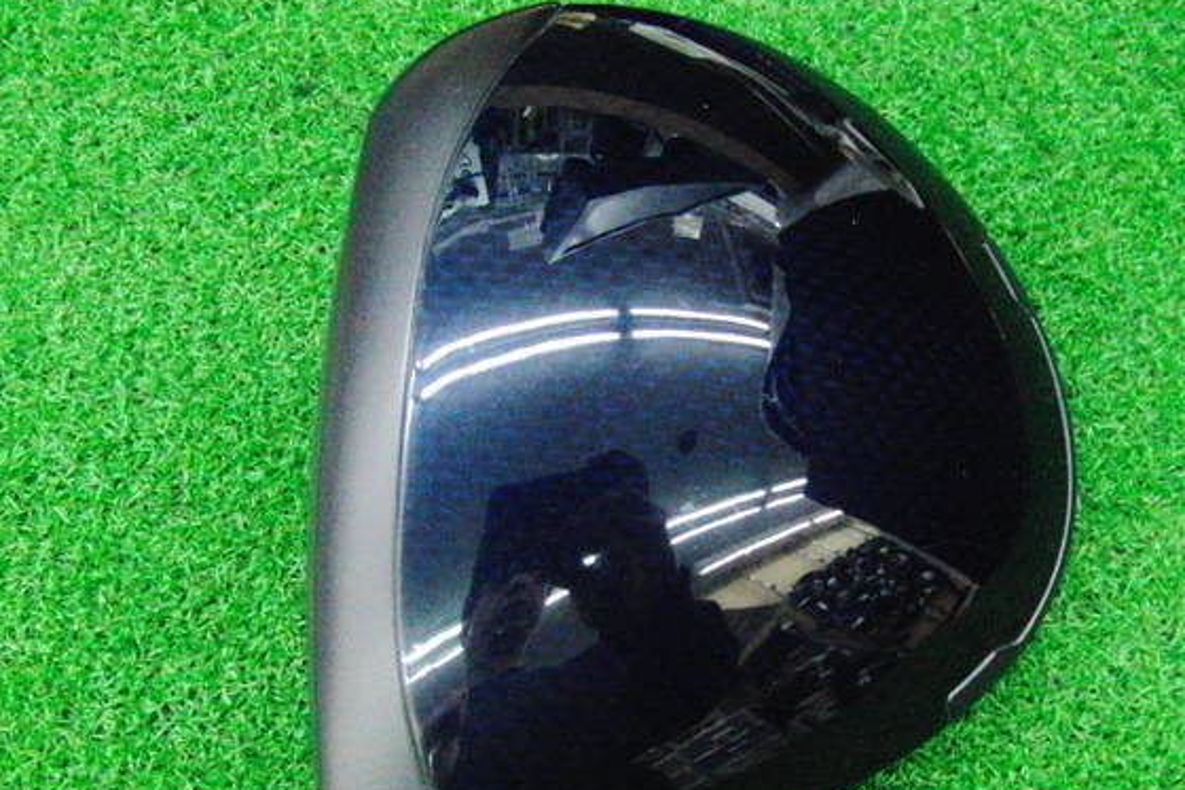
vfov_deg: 30.4
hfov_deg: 44.5
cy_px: 479
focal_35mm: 44
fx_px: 1448
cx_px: 643
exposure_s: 1/125
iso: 3200
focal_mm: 6.42
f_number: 3.6
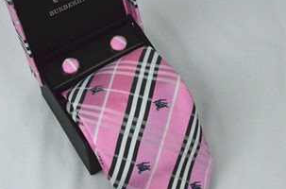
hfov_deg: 20.7
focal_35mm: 99
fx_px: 784
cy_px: 85
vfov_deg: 13.7
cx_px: 123
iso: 6400
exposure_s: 1/800
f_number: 14
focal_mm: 40
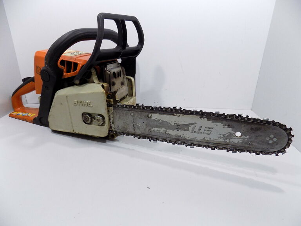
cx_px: 150
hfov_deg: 73.9
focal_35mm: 23
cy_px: 113
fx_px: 200
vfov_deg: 58.9
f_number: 3.1
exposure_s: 1/30
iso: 160
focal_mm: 4
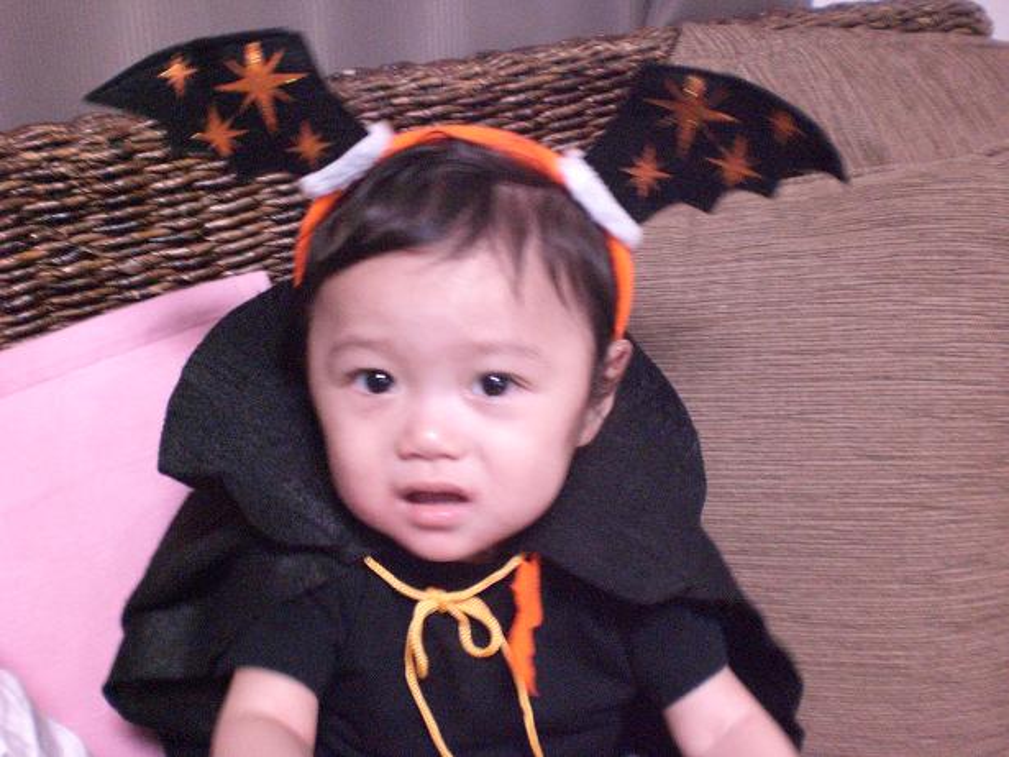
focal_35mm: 38
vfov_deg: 37.7
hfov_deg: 49.0
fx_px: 1107
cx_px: 504
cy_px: 378
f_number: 3.1
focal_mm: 6.3
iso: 800
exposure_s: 1/30
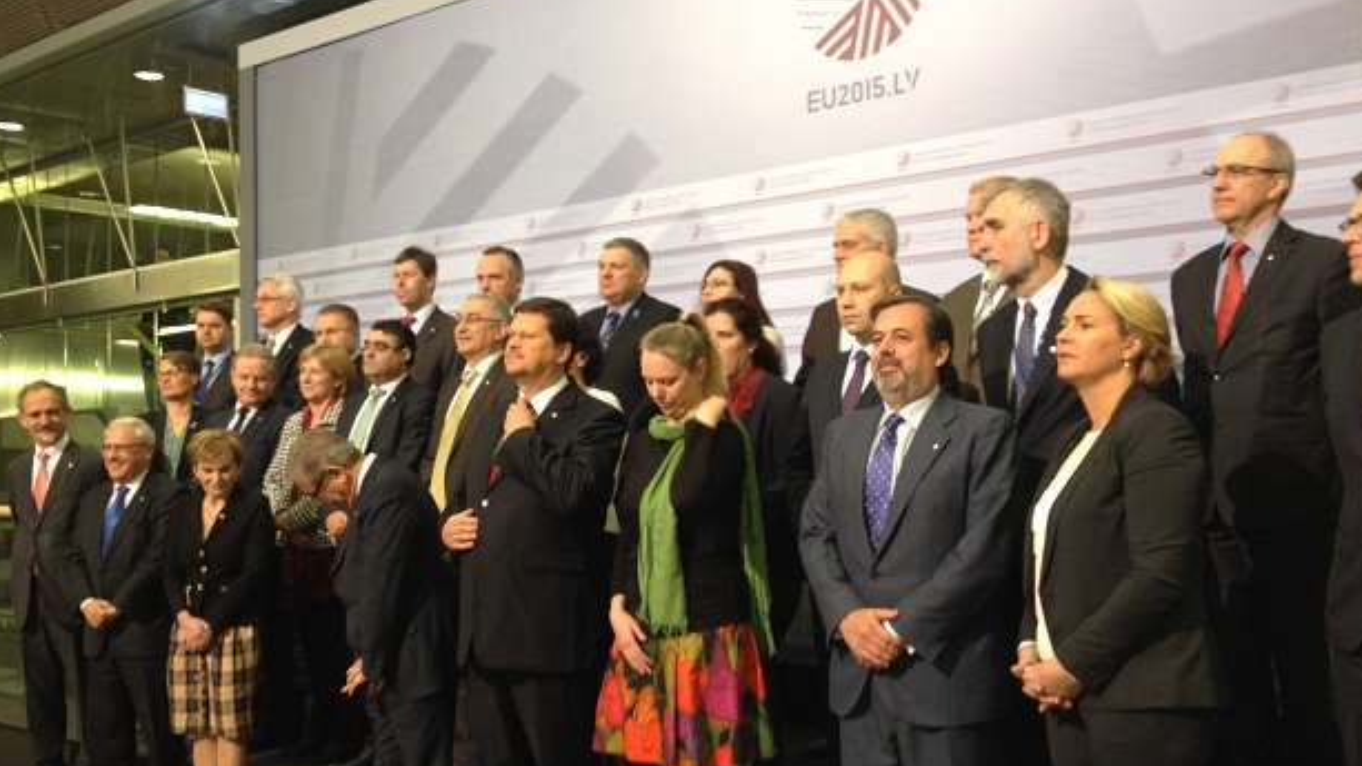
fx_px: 1409
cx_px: 688
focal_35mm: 39
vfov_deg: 30.4
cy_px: 426
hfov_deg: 51.6
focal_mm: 4.28
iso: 80
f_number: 2.4
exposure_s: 1/20
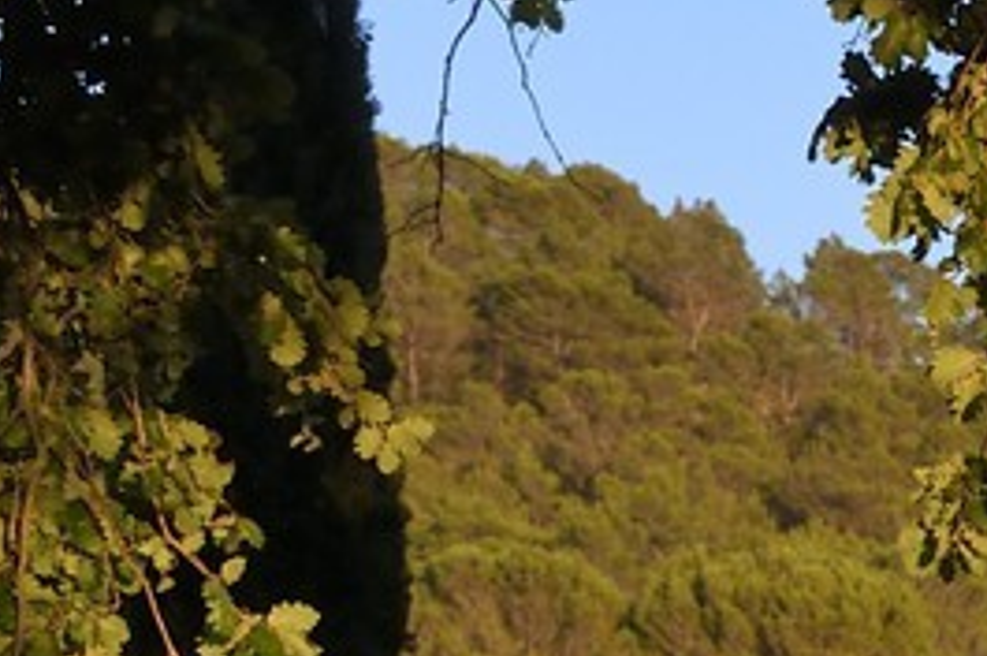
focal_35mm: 254
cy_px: 1606
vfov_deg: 5.2
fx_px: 6955
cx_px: 2734
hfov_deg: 7.4
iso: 200
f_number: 9
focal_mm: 42
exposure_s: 1/160
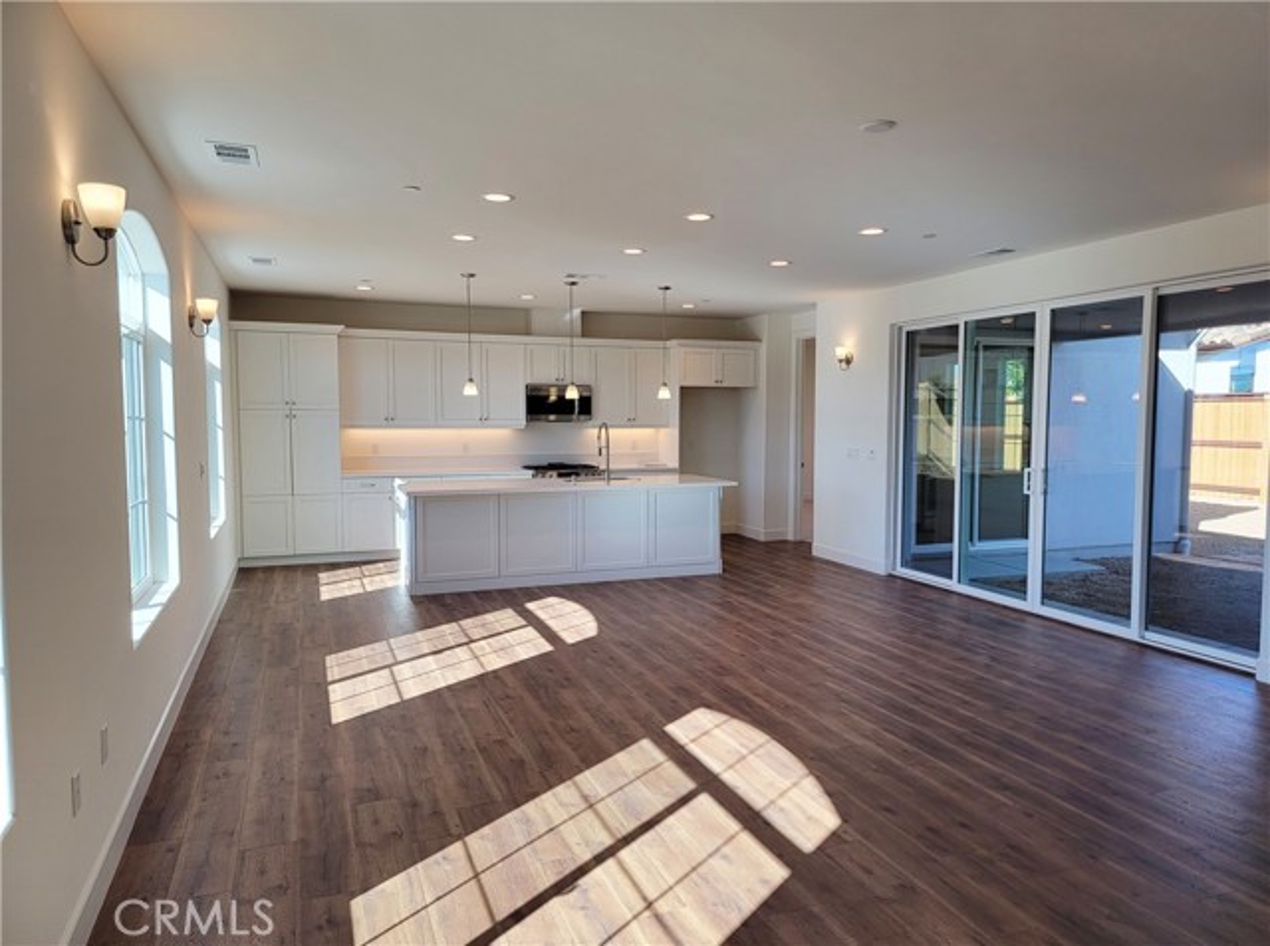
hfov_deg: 71.7
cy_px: 473
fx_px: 879
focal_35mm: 24
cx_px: 635
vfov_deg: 56.6
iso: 16
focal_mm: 6.7
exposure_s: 1/129
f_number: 1.8
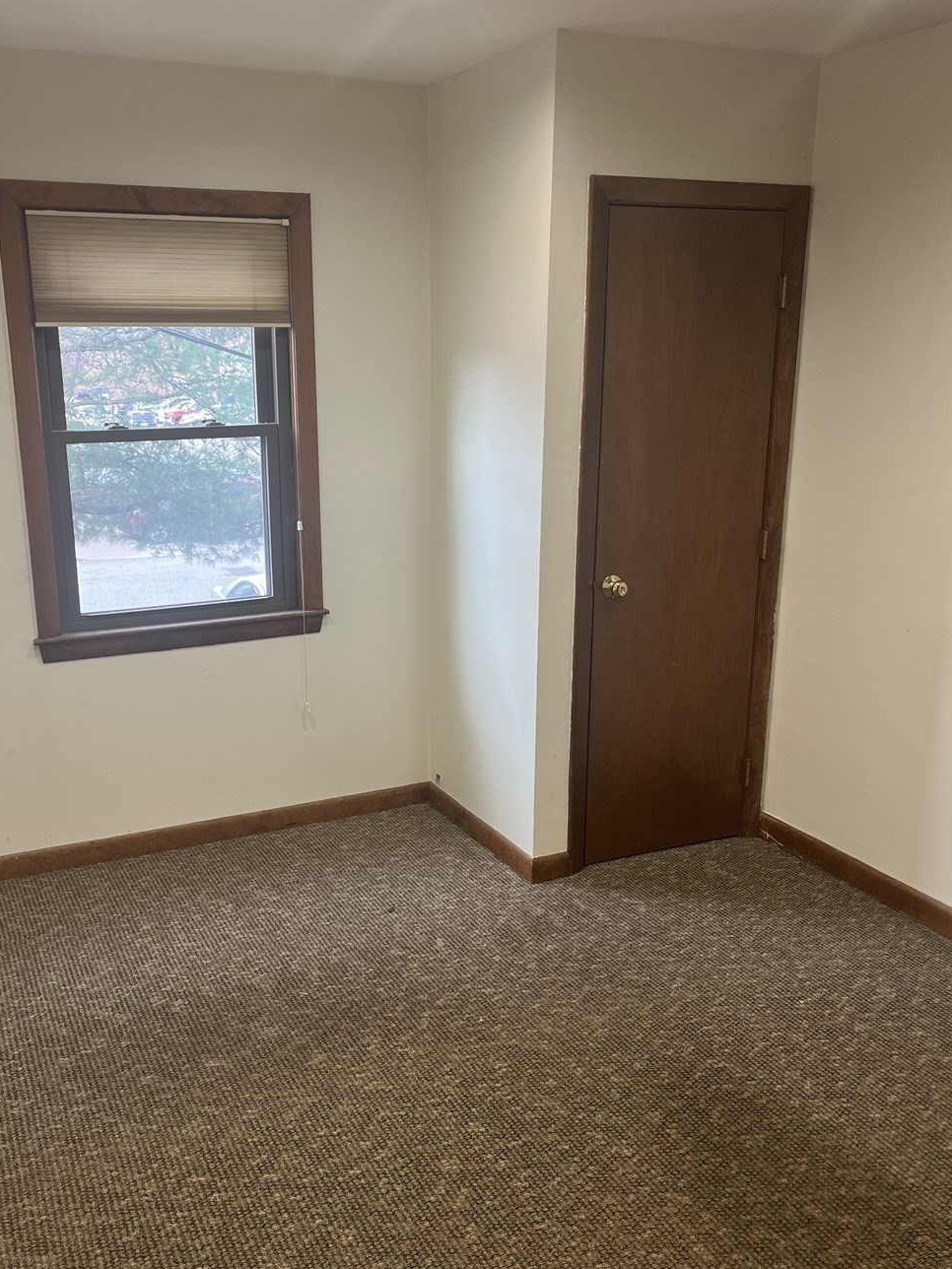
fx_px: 1137
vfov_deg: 58.3
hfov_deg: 45.3
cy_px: 666
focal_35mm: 31
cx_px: 398
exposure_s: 1/120
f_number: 1.6
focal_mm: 5.1
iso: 100
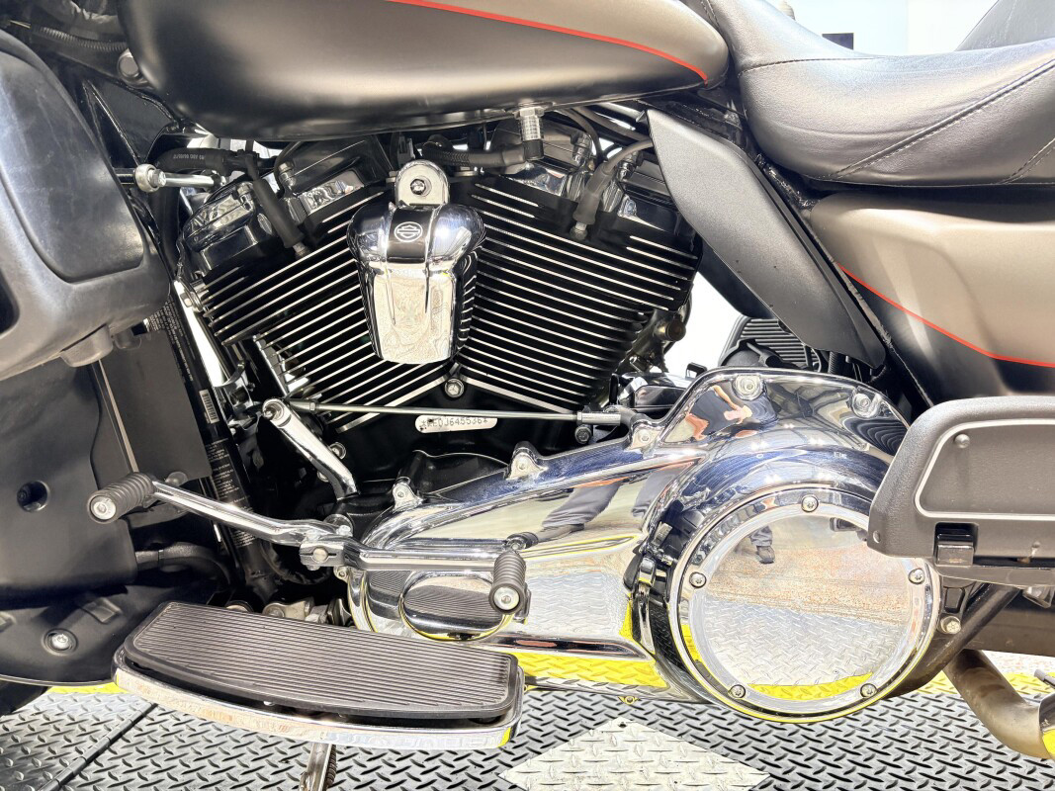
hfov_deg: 67.3
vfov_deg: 53.1
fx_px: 792
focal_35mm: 26
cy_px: 396
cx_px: 528
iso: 160
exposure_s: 1/60
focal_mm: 5.96
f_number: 1.6
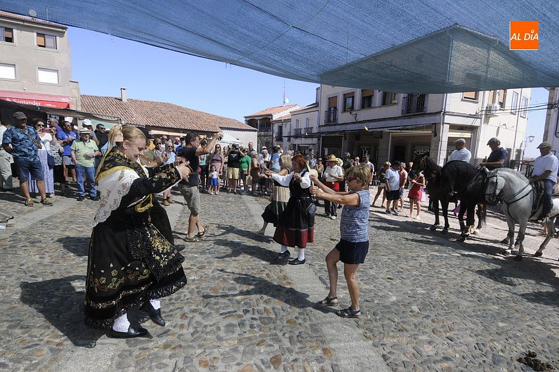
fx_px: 279
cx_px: 280
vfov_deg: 67.3
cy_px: 186
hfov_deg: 90.1
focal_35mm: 18
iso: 250
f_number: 10
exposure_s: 1/200
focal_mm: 12
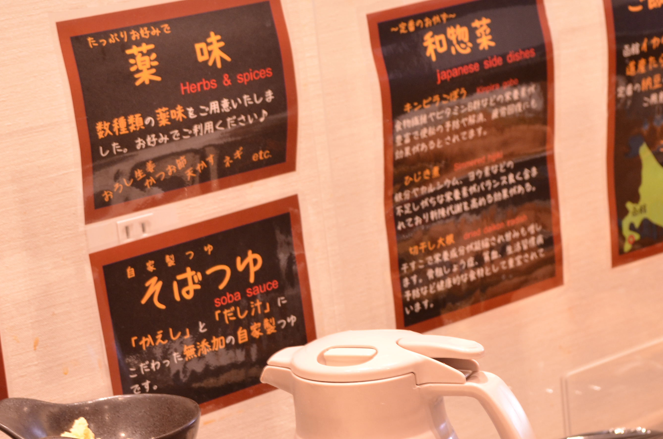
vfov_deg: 12.3
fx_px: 2022
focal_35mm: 110
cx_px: 317
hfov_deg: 18.6
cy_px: 375
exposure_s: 1/10
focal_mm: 40
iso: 400
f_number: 6.3
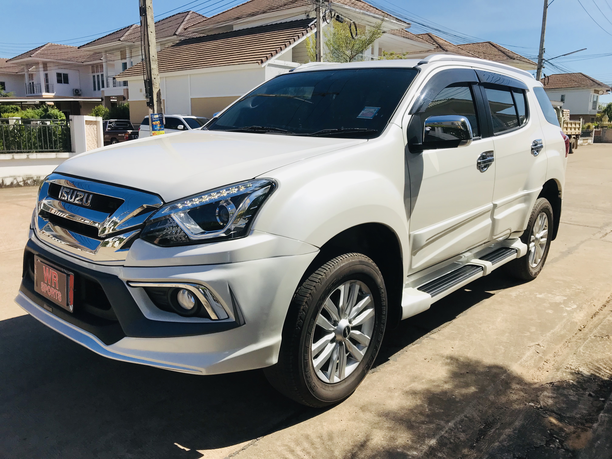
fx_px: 495
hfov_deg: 63.4
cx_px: 306
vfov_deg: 49.7
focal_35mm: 28
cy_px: 230
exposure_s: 1/3690
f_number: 1.8
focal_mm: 3.99
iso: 20
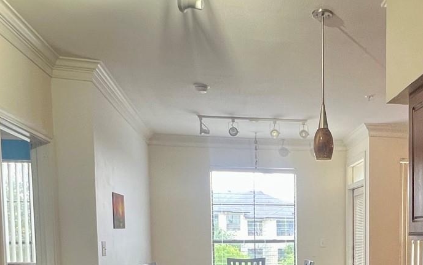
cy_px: 275
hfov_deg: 45.2
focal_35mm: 41
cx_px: 353
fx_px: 473
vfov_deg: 28.9
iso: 125
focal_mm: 1.57
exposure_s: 1/60
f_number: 1.8
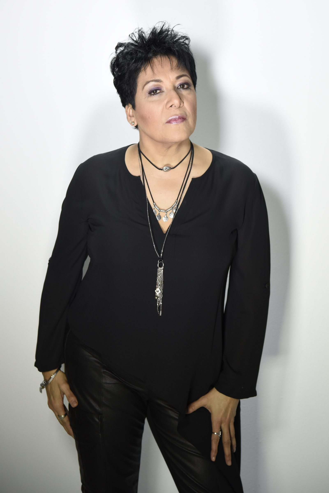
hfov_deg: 16.1
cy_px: 246
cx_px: 164
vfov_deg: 23.9
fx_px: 1165
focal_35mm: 85
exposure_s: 1/125
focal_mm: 85
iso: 800
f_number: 4.5
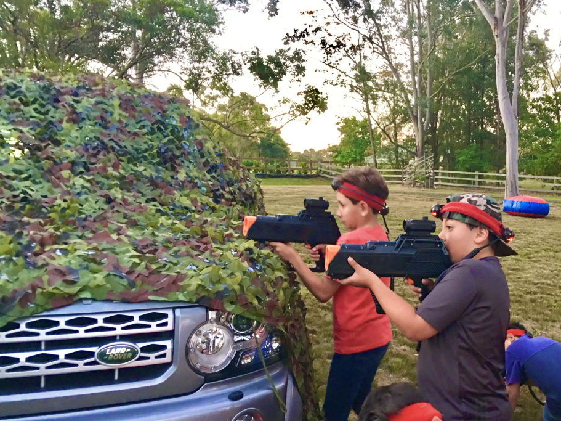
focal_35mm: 40
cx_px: 384
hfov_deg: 45.9
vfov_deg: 35.8
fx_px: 648
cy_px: 260
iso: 100
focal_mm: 4.15
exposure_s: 1/10
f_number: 2.2
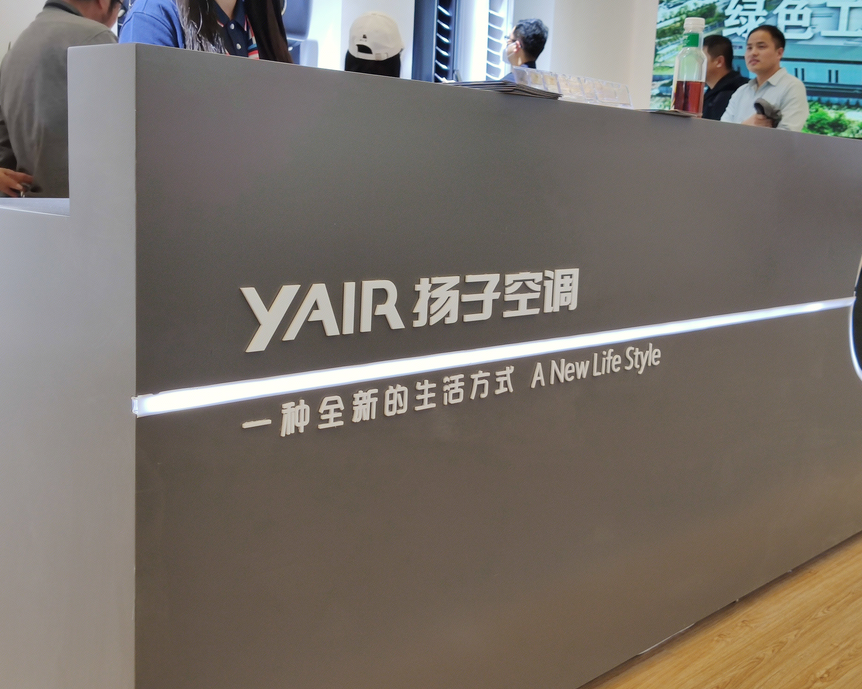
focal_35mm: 40
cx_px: 444
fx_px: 1020
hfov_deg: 45.8
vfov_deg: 37.3
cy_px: 343
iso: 126
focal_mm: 4.75
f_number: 1.75
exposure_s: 1/100
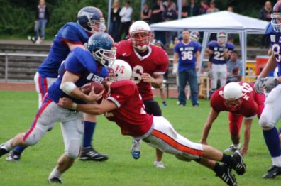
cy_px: 103
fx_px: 2274
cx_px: 136
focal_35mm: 292
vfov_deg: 4.7
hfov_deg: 7.1
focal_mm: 170
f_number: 4.8
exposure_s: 1/320
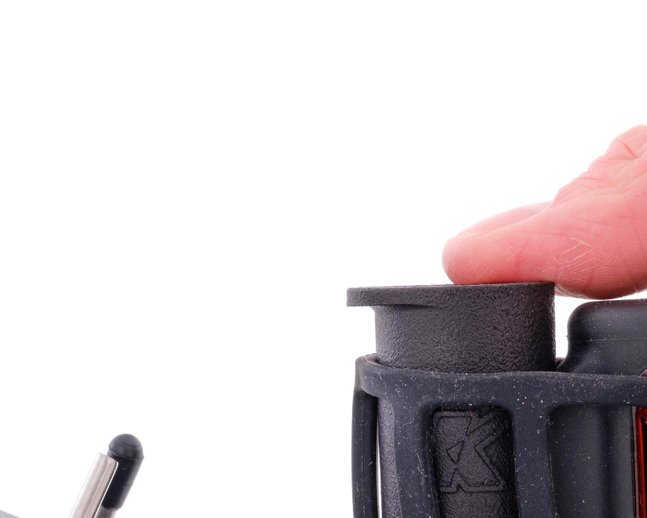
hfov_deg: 10.6
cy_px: 599
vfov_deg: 8.4
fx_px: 3485
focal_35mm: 182
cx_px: 293
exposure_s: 1/125
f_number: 11
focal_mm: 45.5
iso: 160
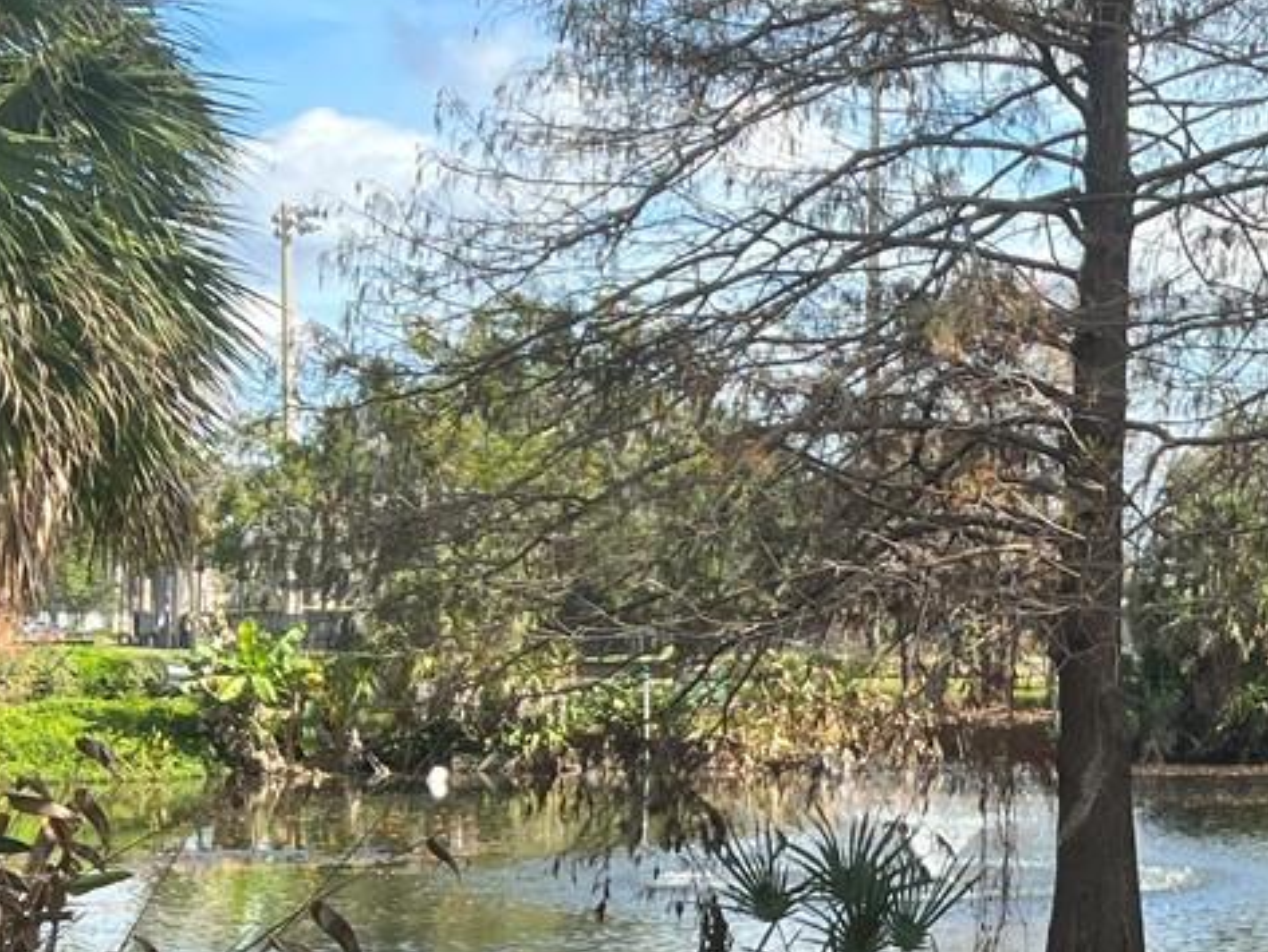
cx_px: 1209
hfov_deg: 21.6
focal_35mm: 88
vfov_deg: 16.8
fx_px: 3224
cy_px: 429
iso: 50
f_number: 1.5
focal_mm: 5.7
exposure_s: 1/1377
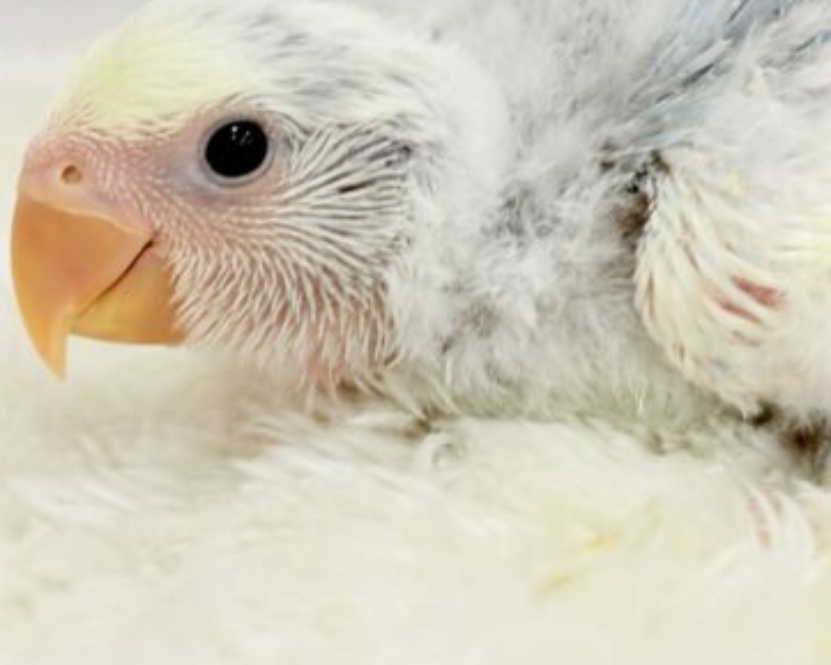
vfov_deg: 17.0
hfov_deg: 21.1
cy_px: 131
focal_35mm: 90
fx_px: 2214
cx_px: 612
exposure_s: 1/50
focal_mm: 5.96
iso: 32
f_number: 1.6
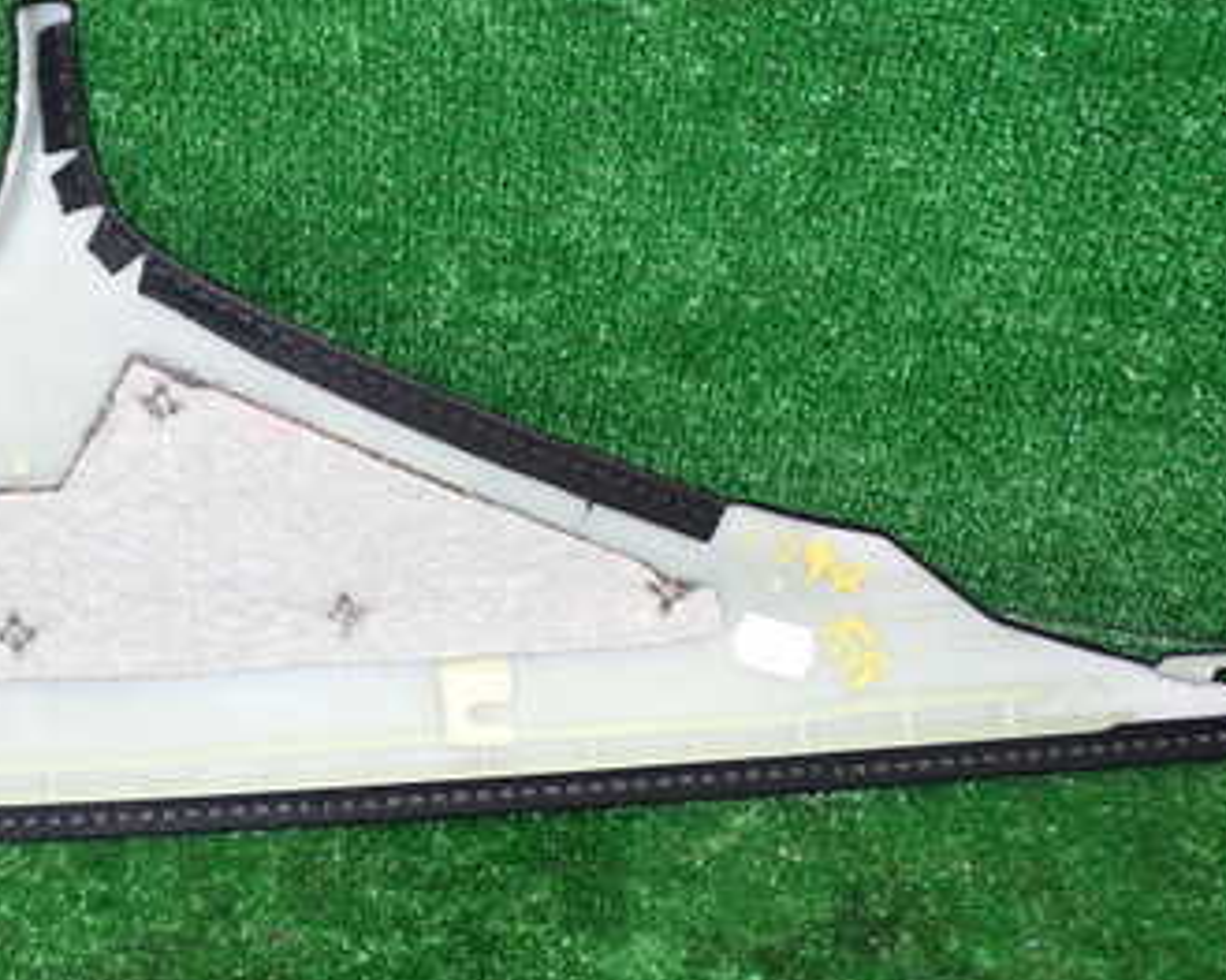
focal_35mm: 57
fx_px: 2068
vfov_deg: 26.6
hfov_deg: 32.6
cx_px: 373
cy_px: 358
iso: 200
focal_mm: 5.79
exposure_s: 1/30
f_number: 2.4
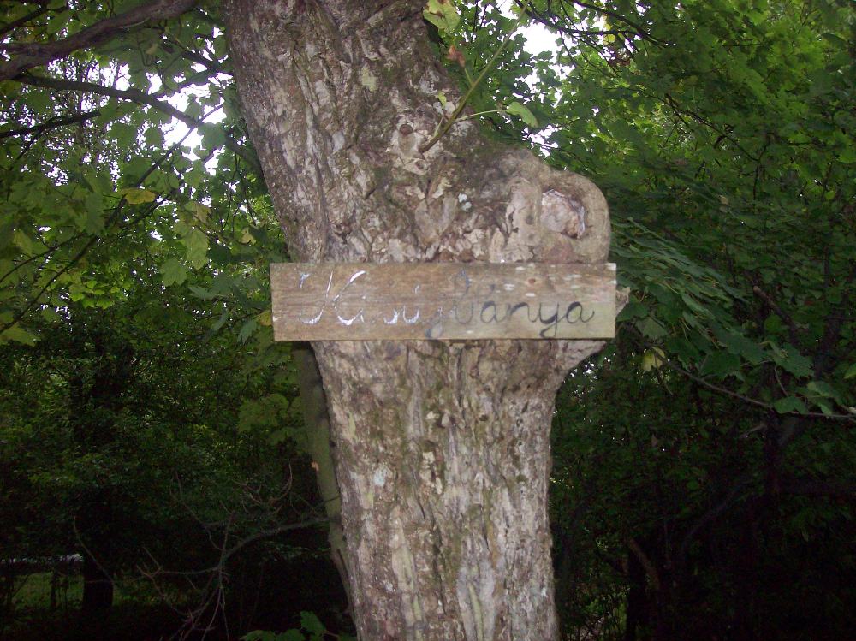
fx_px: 890
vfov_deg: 39.6
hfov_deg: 51.4
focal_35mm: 36
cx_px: 428
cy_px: 320
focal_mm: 6
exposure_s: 1/64
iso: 140
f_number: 2.7
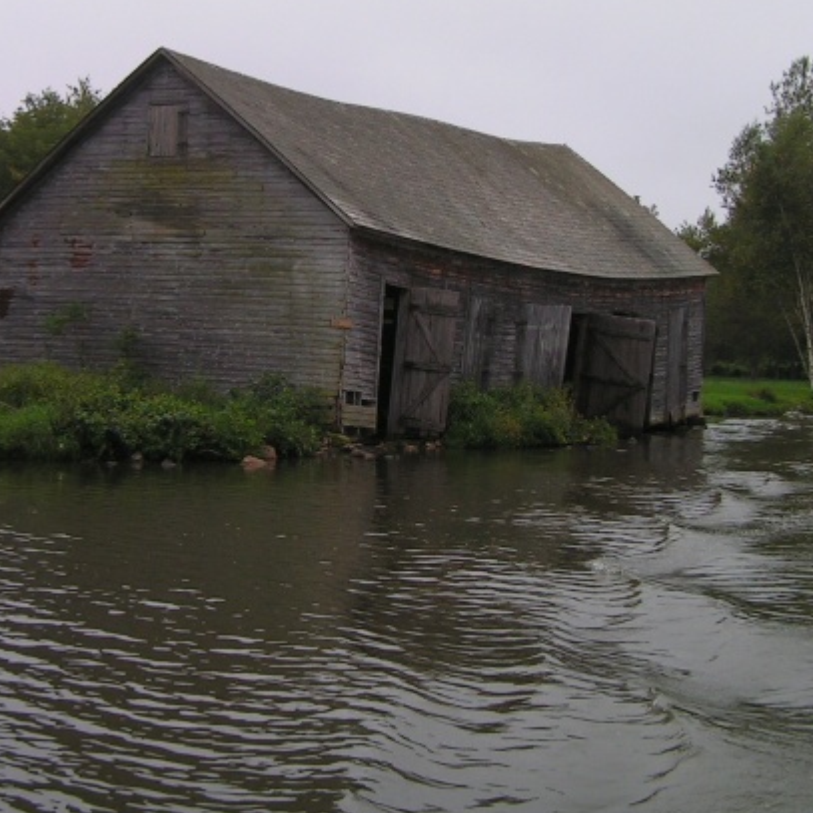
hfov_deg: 26.1
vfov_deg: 25.9
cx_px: 368
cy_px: 252
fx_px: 1754
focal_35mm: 66
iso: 50
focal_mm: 6.3
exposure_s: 1/500
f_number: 2.8
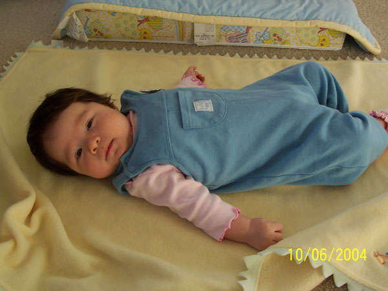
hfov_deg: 50.1
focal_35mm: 37
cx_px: 194
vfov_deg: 38.7
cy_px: 146
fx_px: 415
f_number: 2.8
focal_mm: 5.6
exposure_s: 1/125
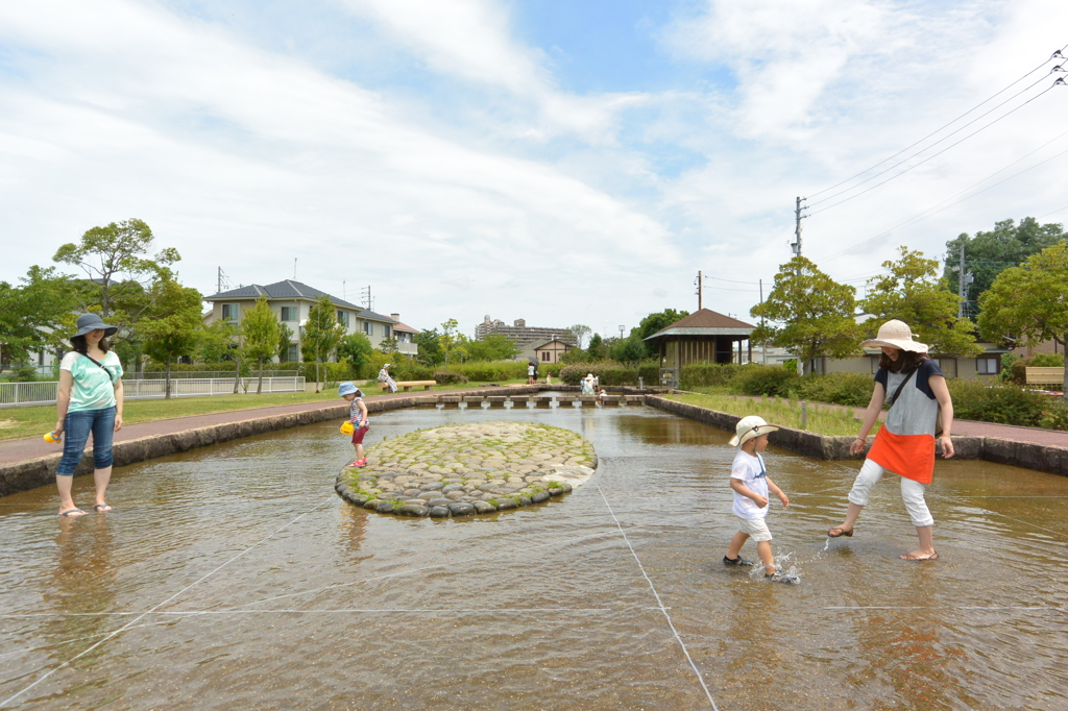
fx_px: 593
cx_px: 534
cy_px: 356
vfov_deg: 61.9
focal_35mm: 20
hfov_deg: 84.0
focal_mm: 7.5
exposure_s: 1/1000
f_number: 5.6
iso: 160
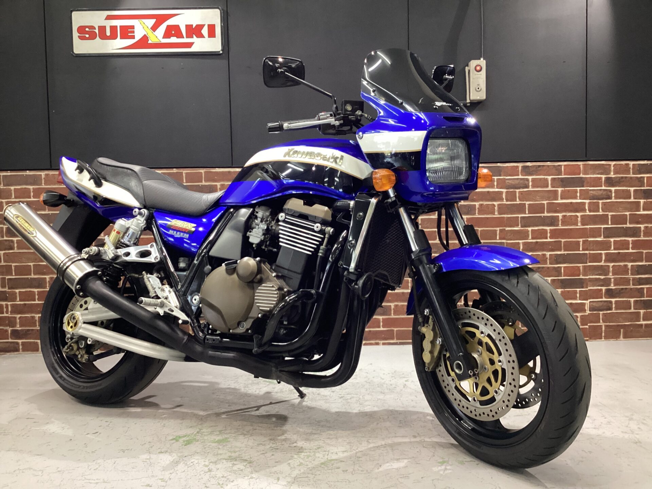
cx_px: 326
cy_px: 244
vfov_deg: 45.4
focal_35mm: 31
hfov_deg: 58.4
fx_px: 584
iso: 320
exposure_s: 1/60
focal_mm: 3.3
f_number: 2.4
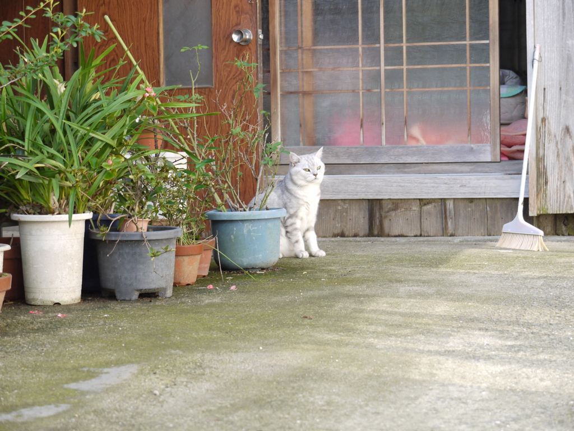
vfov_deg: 16.4
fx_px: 1492
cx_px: 287
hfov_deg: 21.8
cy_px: 216
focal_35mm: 90
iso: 400
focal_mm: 45
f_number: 5.6
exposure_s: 1/160
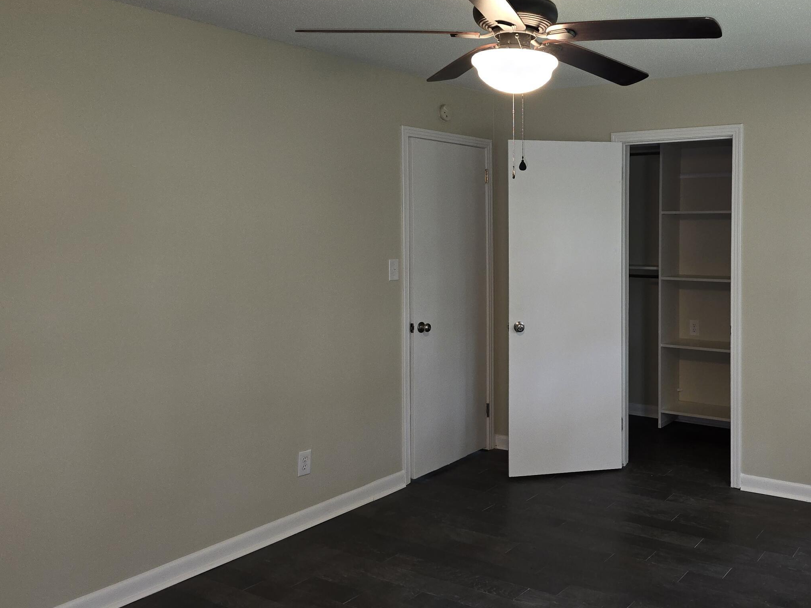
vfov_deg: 41.7
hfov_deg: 52.5
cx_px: 566
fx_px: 797
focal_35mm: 34
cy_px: 252
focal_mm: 6.3
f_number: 1.7
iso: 100
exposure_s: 1/24
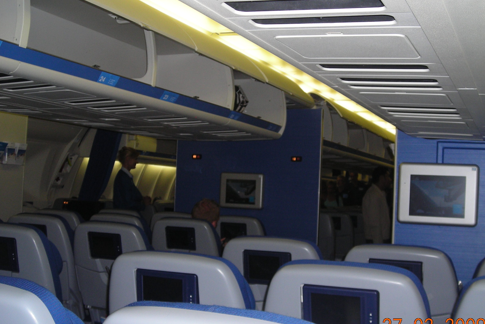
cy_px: 158
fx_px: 620
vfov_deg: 29.2
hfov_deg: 42.7
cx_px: 243
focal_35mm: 46
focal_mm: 6.3
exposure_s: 1/60
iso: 104
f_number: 3.2
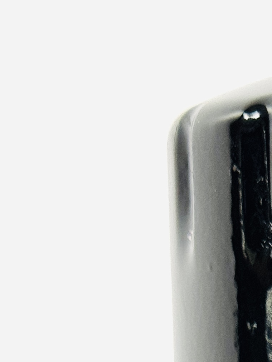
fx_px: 2001
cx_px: 515
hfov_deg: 7.5
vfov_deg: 9.7
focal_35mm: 191
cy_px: 704
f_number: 1.78
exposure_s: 1/50
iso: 80
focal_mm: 6.76
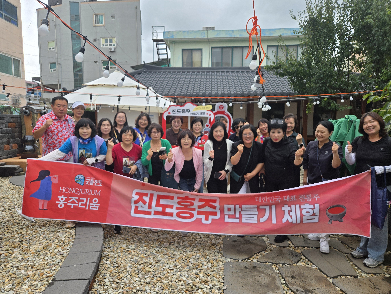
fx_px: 260
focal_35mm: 23
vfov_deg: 58.9
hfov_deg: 73.9
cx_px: 196
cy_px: 147
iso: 80
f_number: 1.8
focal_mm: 5.4
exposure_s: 1/2371
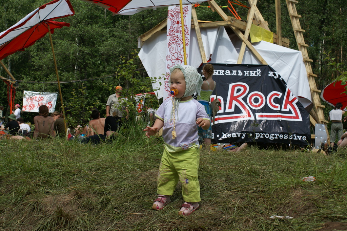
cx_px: 174
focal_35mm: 52
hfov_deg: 37.9
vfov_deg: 25.7
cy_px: 116
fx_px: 506
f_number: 8
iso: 100
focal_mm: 35
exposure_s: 1/400
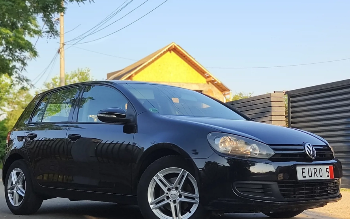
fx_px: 525
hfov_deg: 36.9
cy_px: 120
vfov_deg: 23.5
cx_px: 174
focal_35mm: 55
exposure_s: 1/343
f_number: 1.65
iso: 50
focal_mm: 6.18
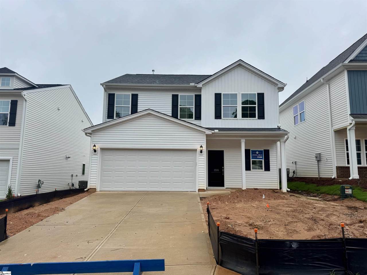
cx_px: 184
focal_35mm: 24
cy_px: 138
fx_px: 254
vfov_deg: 56.8
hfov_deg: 71.6
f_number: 1.78
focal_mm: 6.76
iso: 80
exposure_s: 1/1524
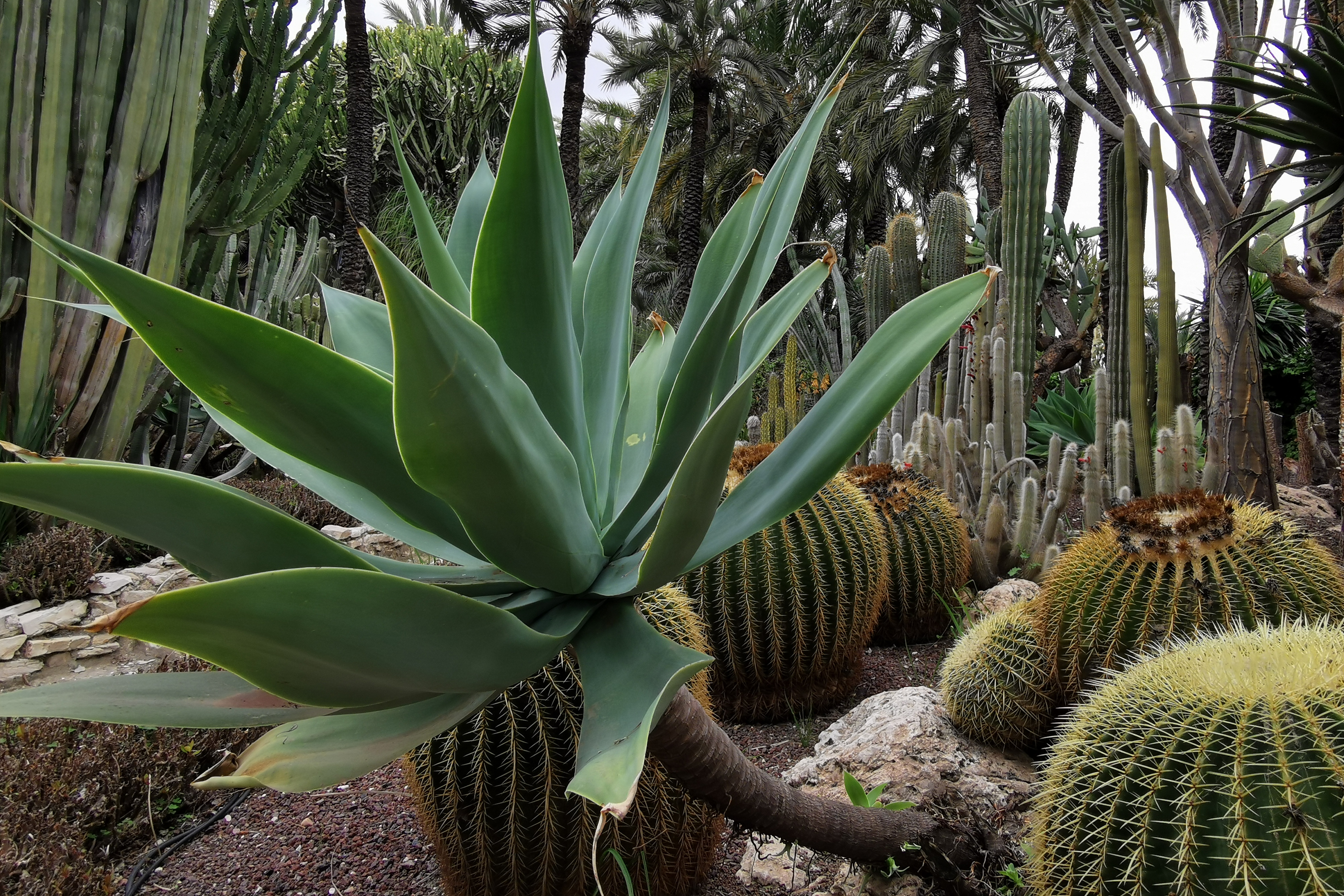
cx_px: 742
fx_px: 896
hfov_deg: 73.5
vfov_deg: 53.0
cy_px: 394
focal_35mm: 24
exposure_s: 1/219
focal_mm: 2.35
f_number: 2.2
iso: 50
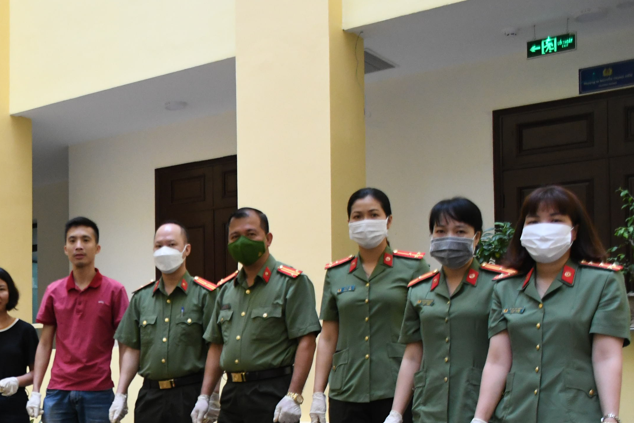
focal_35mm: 58
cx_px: 51
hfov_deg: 32.6
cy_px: 387
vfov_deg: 22.8
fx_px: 1021
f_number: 3.5
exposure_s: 1/200
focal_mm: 20
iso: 2000
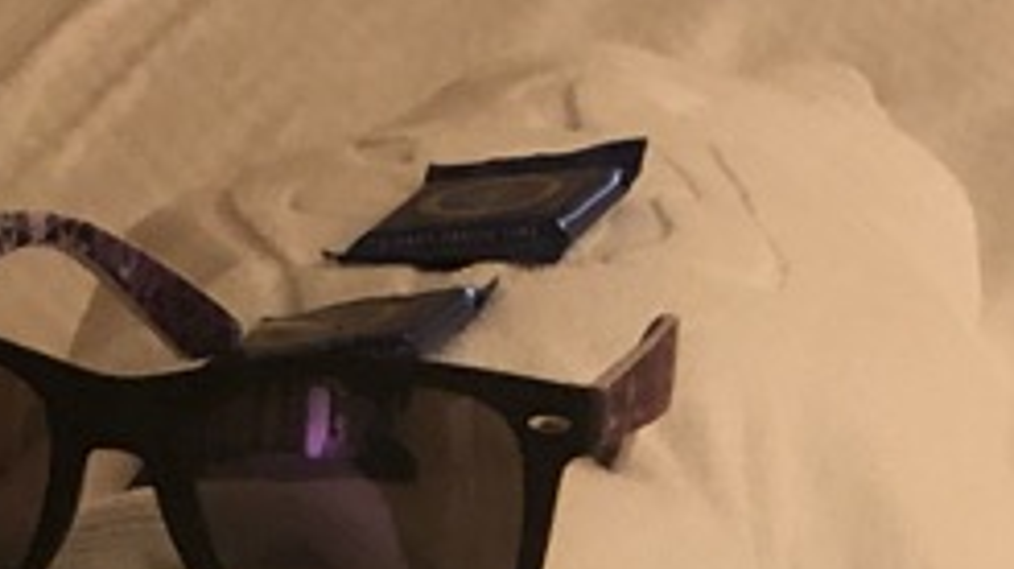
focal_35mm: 159
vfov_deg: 7.1
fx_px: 4272
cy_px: 1480
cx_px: 639
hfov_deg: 13.5
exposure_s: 1/9
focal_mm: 4
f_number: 1.8
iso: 100
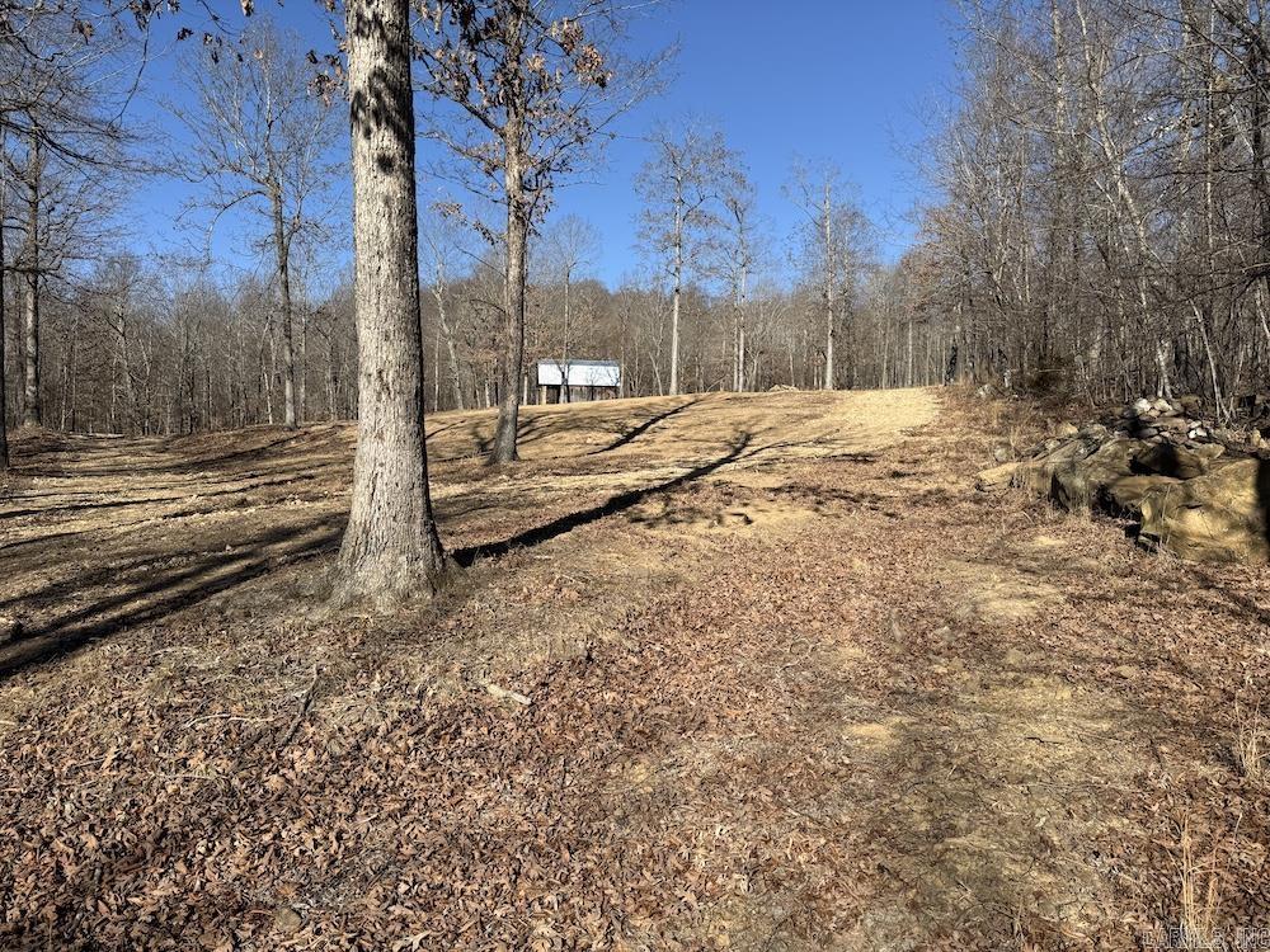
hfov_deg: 71.6
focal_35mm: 24
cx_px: 635
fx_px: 881
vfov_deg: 56.8
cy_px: 476
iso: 80
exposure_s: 1/3759
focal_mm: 6.76
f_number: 1.78
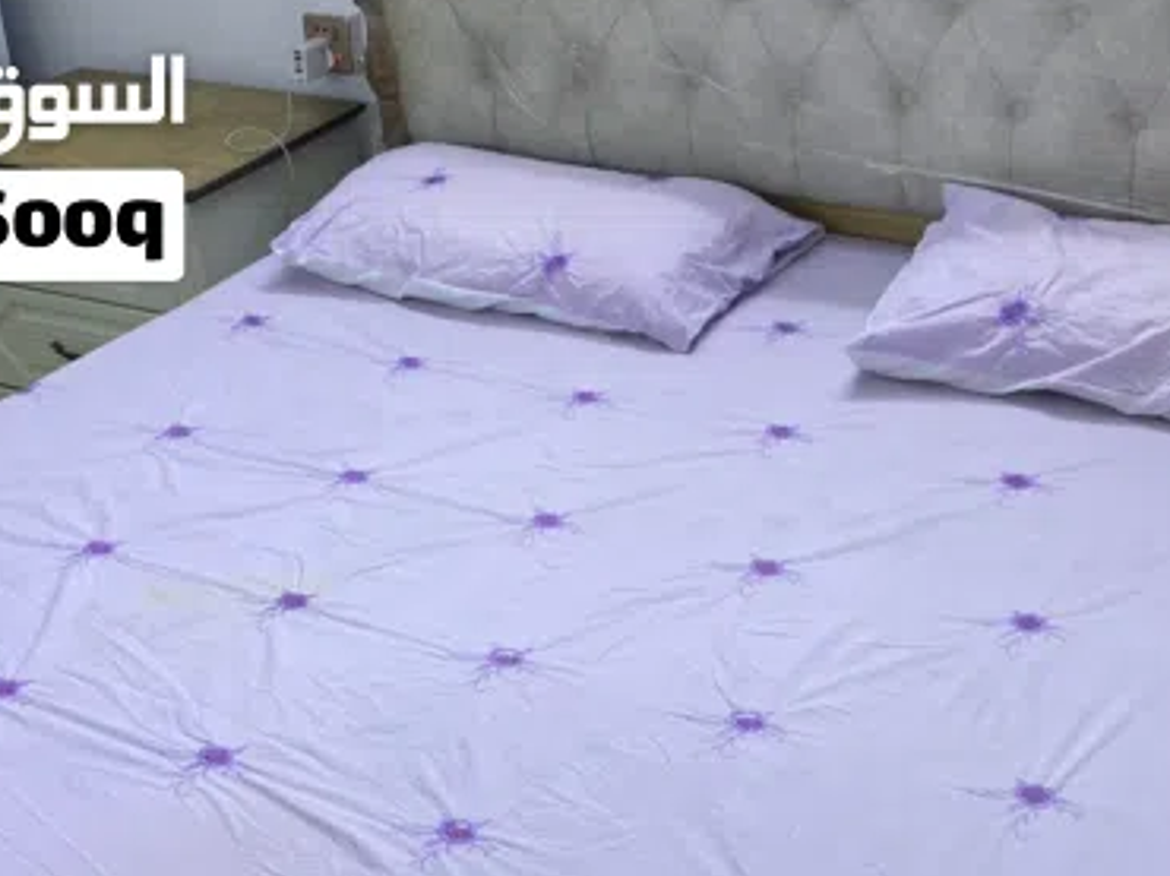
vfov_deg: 31.1
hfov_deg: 42.0
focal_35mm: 45
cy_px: 737
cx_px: 661
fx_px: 1520
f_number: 1.8
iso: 100
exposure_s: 1/50
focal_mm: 4.25
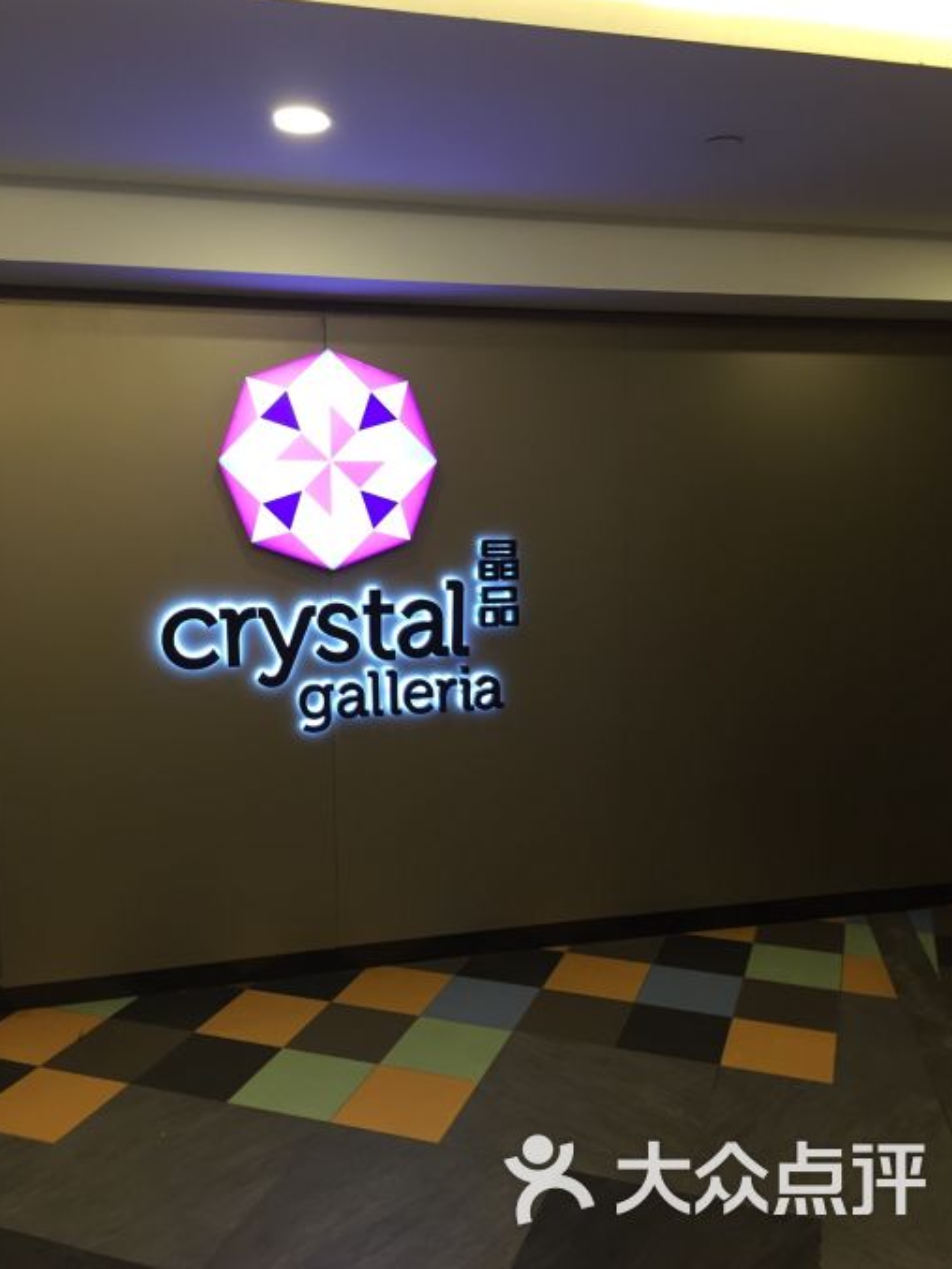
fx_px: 1100
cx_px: 483
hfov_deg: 46.8
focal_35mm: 30
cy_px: 620
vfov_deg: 59.9
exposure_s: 1/33
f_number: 2.2
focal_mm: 4.15
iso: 125
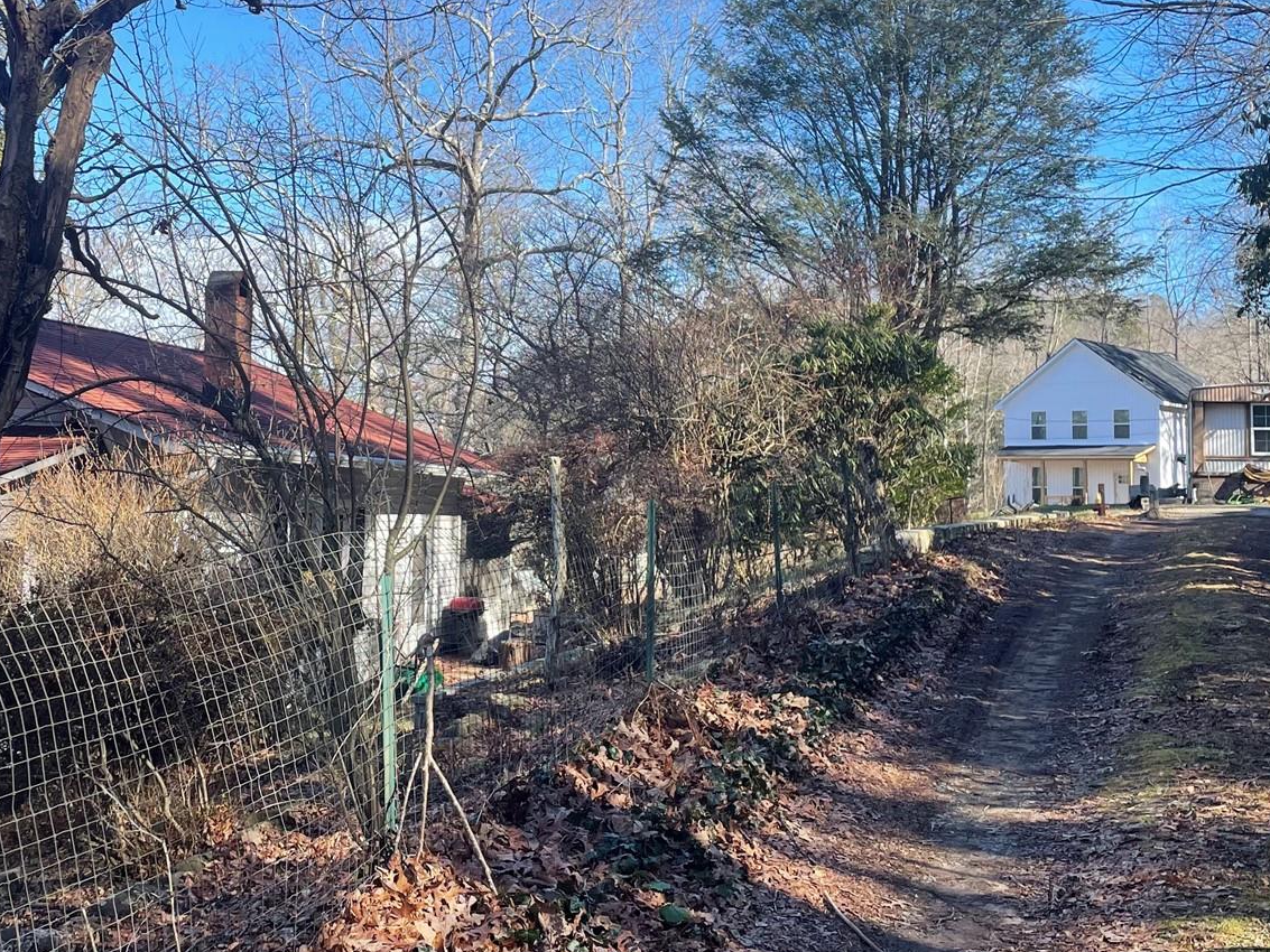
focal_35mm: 47
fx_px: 1725
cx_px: 532
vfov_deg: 30.8
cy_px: 374
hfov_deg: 40.3
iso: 32
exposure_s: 1/997
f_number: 1.6
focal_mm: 4.2
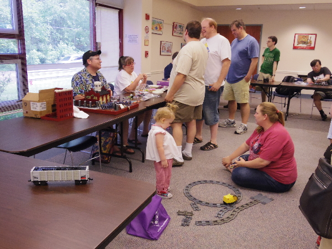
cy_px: 124
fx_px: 326
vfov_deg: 41.8
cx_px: 166
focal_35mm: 34
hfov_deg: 54.0
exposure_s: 1/50
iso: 800
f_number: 4.5
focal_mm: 6.1
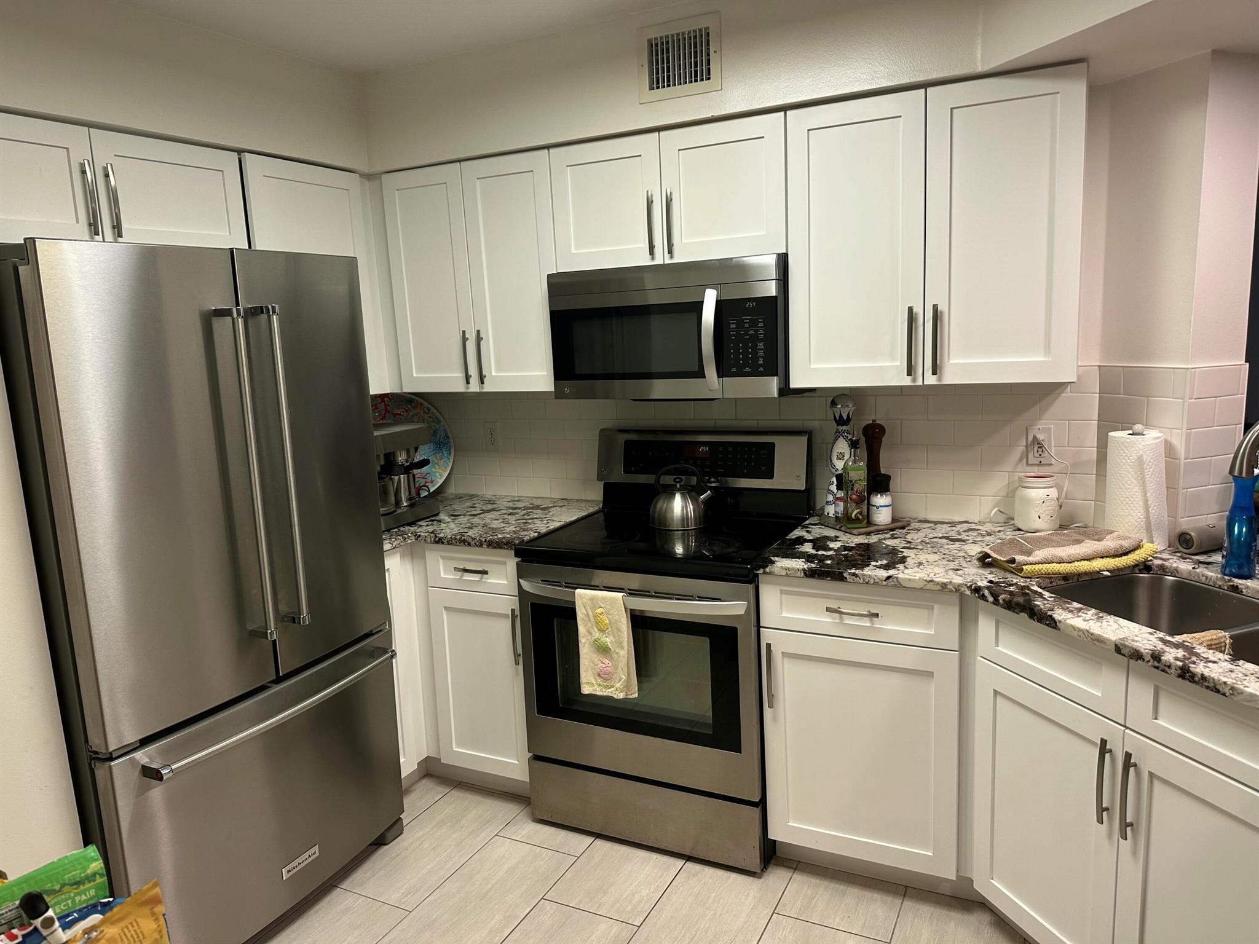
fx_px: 873
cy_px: 472
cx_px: 630
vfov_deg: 56.8
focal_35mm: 24
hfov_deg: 71.6
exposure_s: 1/60
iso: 125
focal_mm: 6.86
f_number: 1.78
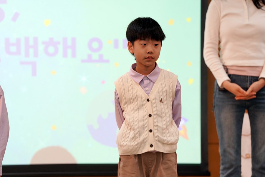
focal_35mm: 200
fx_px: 1472
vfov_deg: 6.9
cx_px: 132
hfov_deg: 10.3
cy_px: 88
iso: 1000
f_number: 4
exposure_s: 1/250
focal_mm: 200
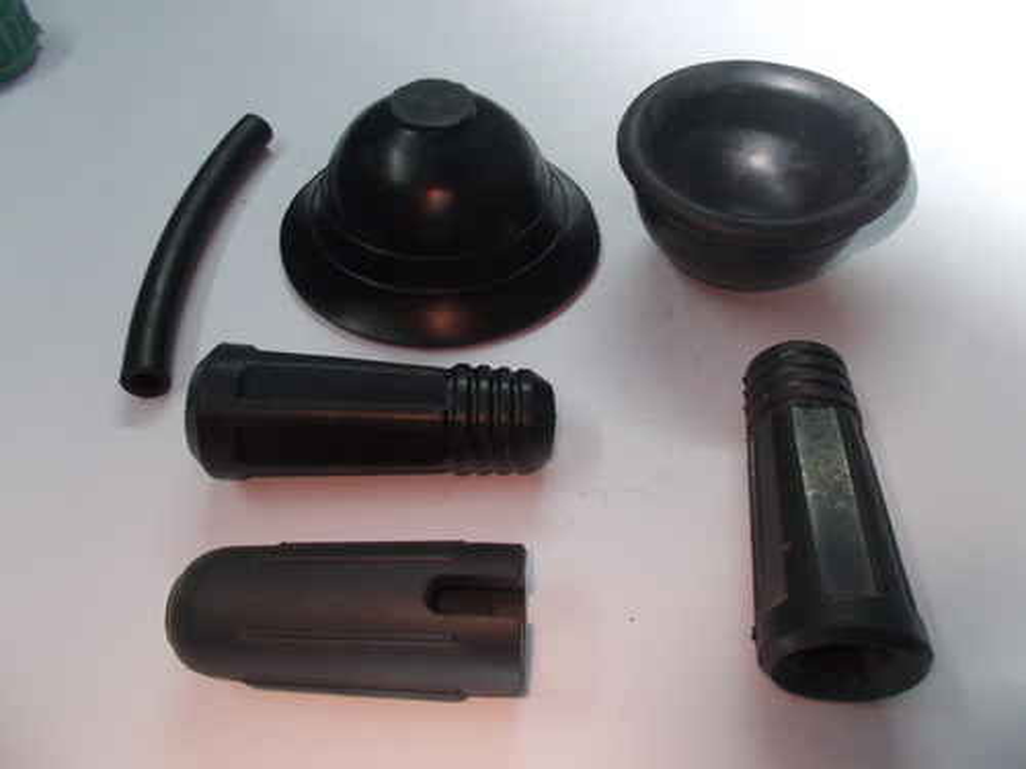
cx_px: 513
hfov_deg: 67.3
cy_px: 384
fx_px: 771
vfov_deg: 53.1
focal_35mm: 26
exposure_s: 1/25
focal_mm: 4.6
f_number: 3.2
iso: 250
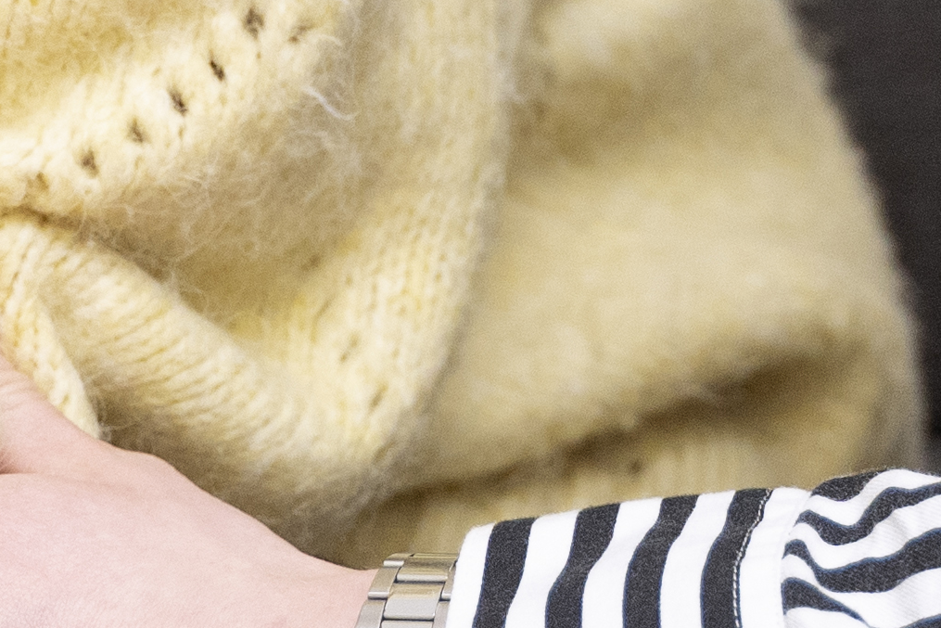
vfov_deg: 6.6
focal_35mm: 201
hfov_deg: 10.2
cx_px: 531
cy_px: -624
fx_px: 5254
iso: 1600
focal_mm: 34
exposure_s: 1/200
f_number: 2.8
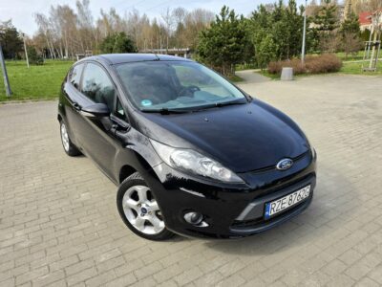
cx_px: 191
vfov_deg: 58.9
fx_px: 254
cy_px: 144
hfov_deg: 73.9
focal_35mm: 23
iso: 64
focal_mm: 6.5
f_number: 1.4
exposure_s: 1/5000
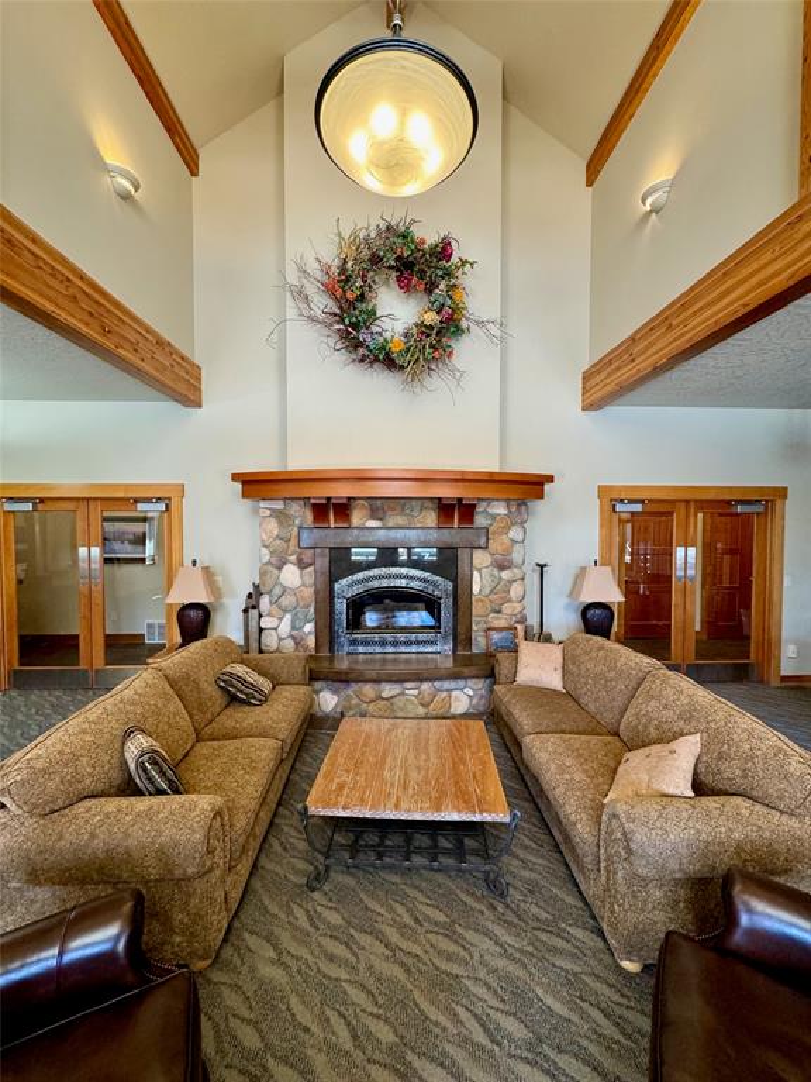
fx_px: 437
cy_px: 541
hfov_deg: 85.7
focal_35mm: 14
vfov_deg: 102.1
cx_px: 406
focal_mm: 2.22
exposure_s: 1/120
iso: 250
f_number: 2.2
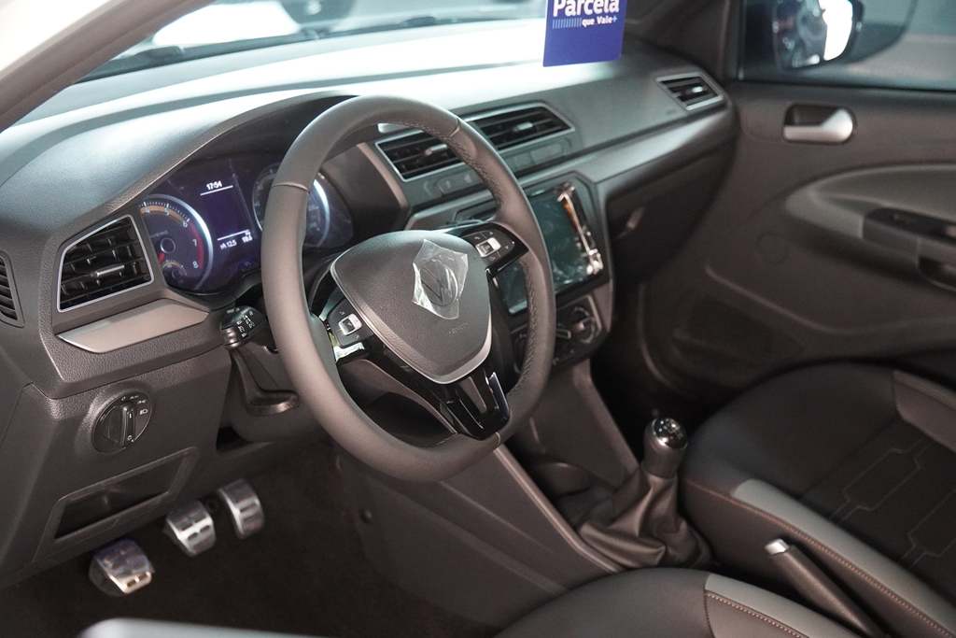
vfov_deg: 28.1
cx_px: 478
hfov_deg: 41.1
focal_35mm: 48
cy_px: 319
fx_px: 1275
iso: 5000
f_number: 2.8
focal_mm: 32
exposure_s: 1/160
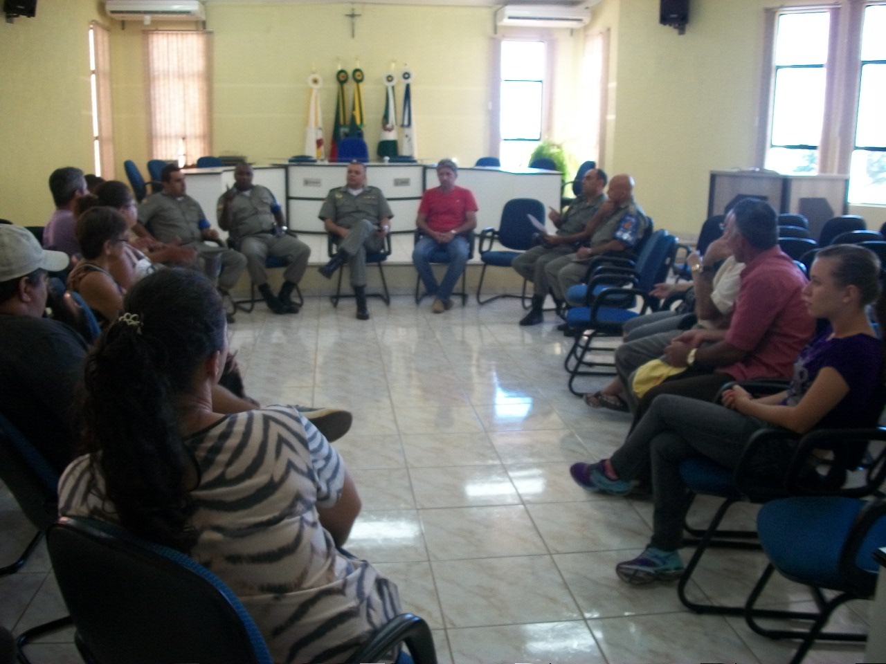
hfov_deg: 56.8
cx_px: 443
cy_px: 332
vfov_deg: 44.2
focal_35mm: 32
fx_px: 819
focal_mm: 5.7
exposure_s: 1/30
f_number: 2.9
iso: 135
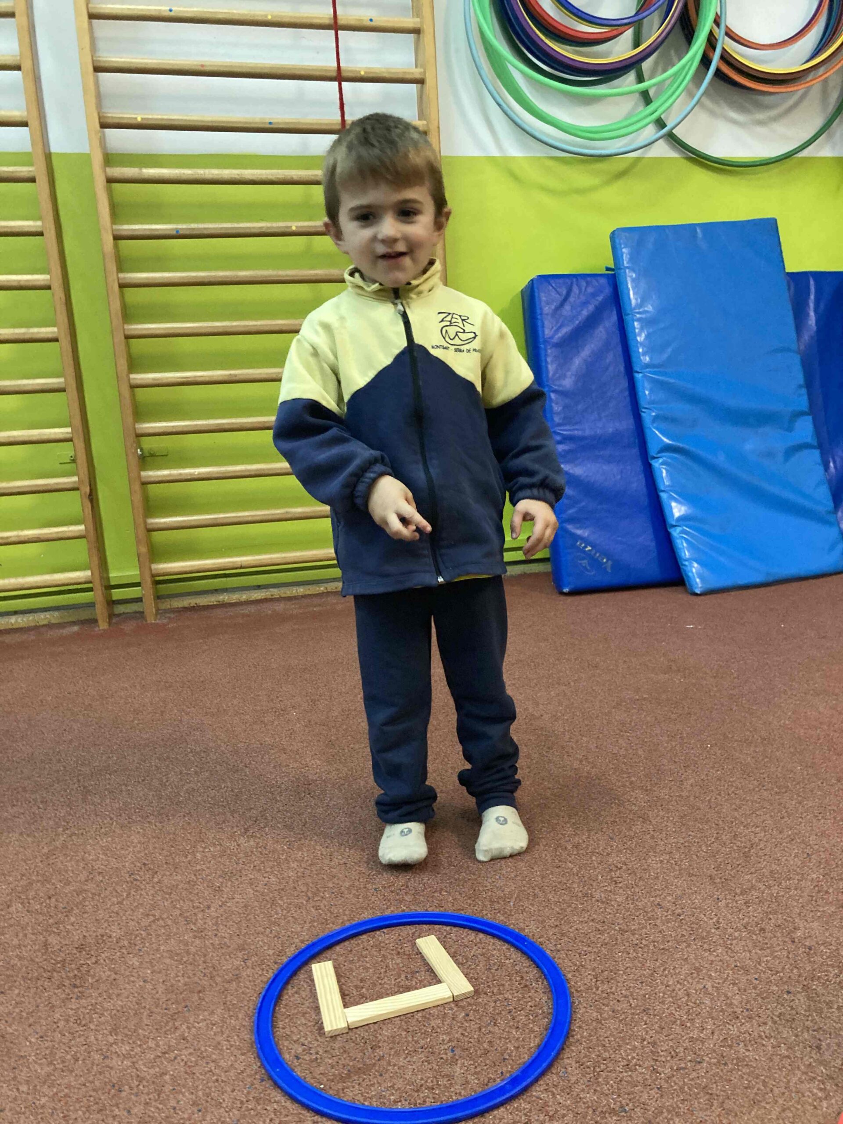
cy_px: 562
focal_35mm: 28
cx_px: 422
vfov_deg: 63.4
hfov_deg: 49.7
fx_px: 909
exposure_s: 1/33
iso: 320
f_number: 1.8
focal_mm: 3.99
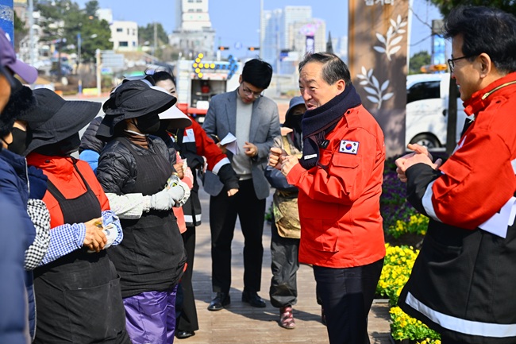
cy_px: 172
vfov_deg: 22.6
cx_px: 258
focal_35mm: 60
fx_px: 860
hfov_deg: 33.4
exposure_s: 1/1250
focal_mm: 60
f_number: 4
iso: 100
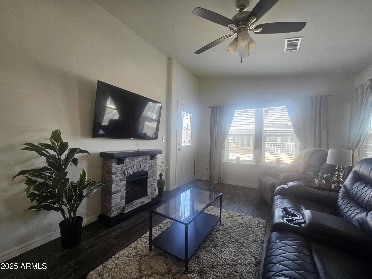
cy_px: 140
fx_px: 140
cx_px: 186
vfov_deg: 89.9
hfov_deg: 106.2
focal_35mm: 13
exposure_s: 1/60
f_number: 2.2
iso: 125
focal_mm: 2.2
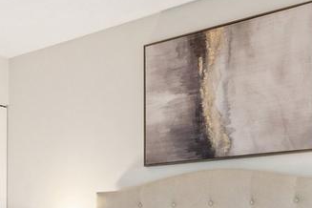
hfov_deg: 28.9
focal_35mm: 66
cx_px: 14
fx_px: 572
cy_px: 232
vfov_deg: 19.7
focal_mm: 15
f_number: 7.1
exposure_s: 1/60
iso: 640
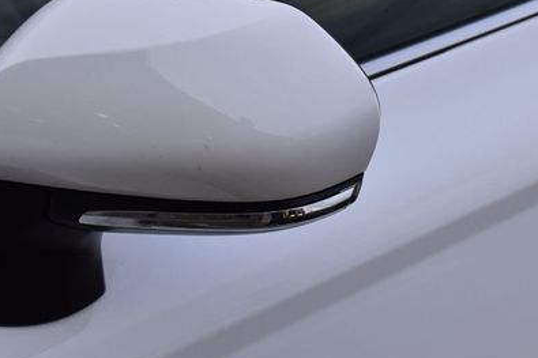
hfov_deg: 20.0
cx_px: 192
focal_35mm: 102
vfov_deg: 13.4
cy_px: 112
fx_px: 1524
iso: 400
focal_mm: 42
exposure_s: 1/200
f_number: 10
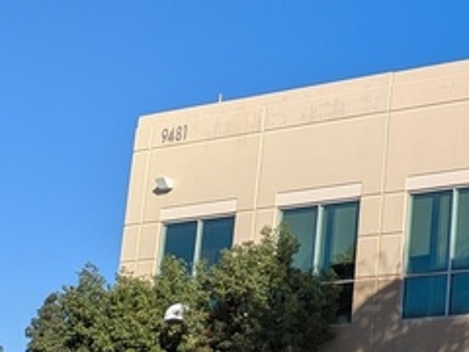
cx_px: 680
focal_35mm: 96
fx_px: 1301
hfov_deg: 18.4
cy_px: 129
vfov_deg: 15.4
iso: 49
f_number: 1.85
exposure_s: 1/3236
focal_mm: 6.81
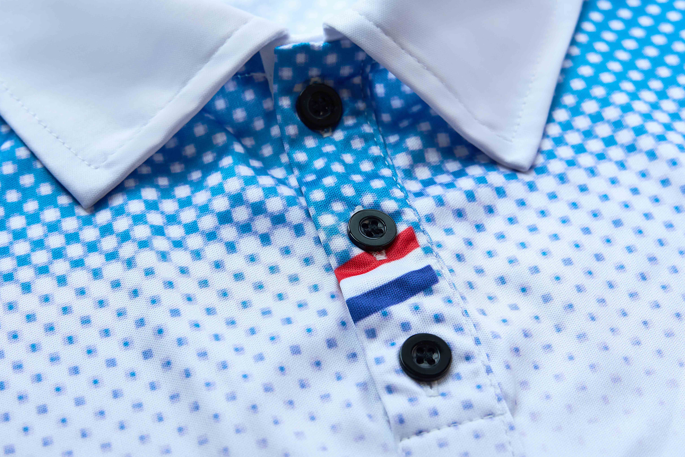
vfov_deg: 18.2
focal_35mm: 75
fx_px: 1427
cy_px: 228
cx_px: 342
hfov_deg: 27.0
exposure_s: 1/200
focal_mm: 50
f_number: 8
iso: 320
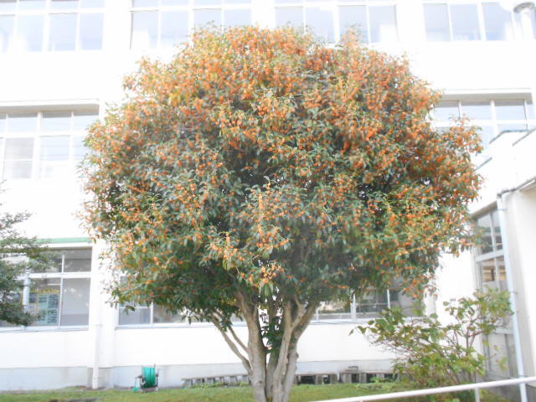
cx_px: 268
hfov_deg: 54.0
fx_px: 526
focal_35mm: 34
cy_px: 201
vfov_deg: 41.8
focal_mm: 5.8
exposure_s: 1/250
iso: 720
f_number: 3.6
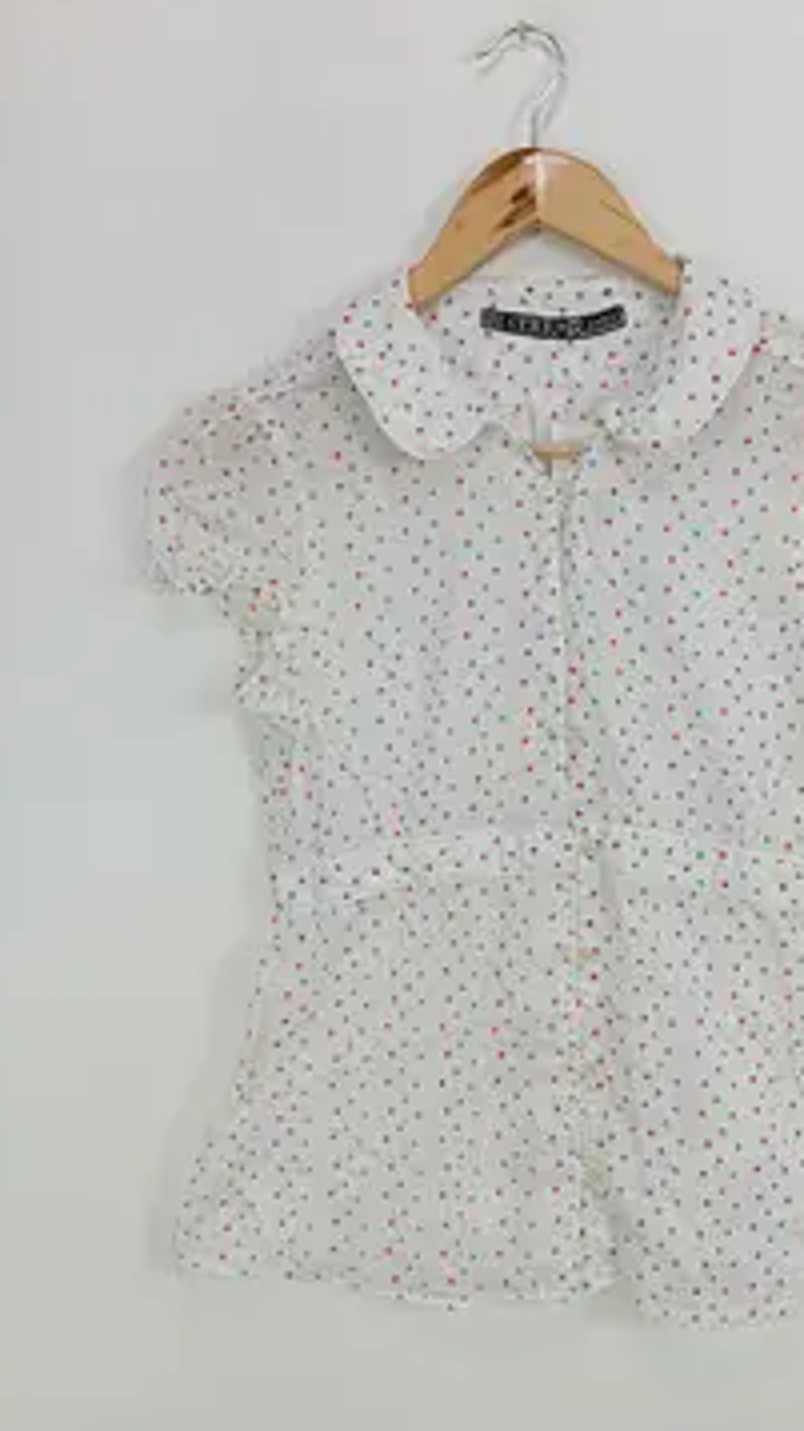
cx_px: 560
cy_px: 704
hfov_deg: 34.2
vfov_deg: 58.0
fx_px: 1290
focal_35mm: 34
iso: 66
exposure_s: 1/100
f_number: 1.8
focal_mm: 4.22
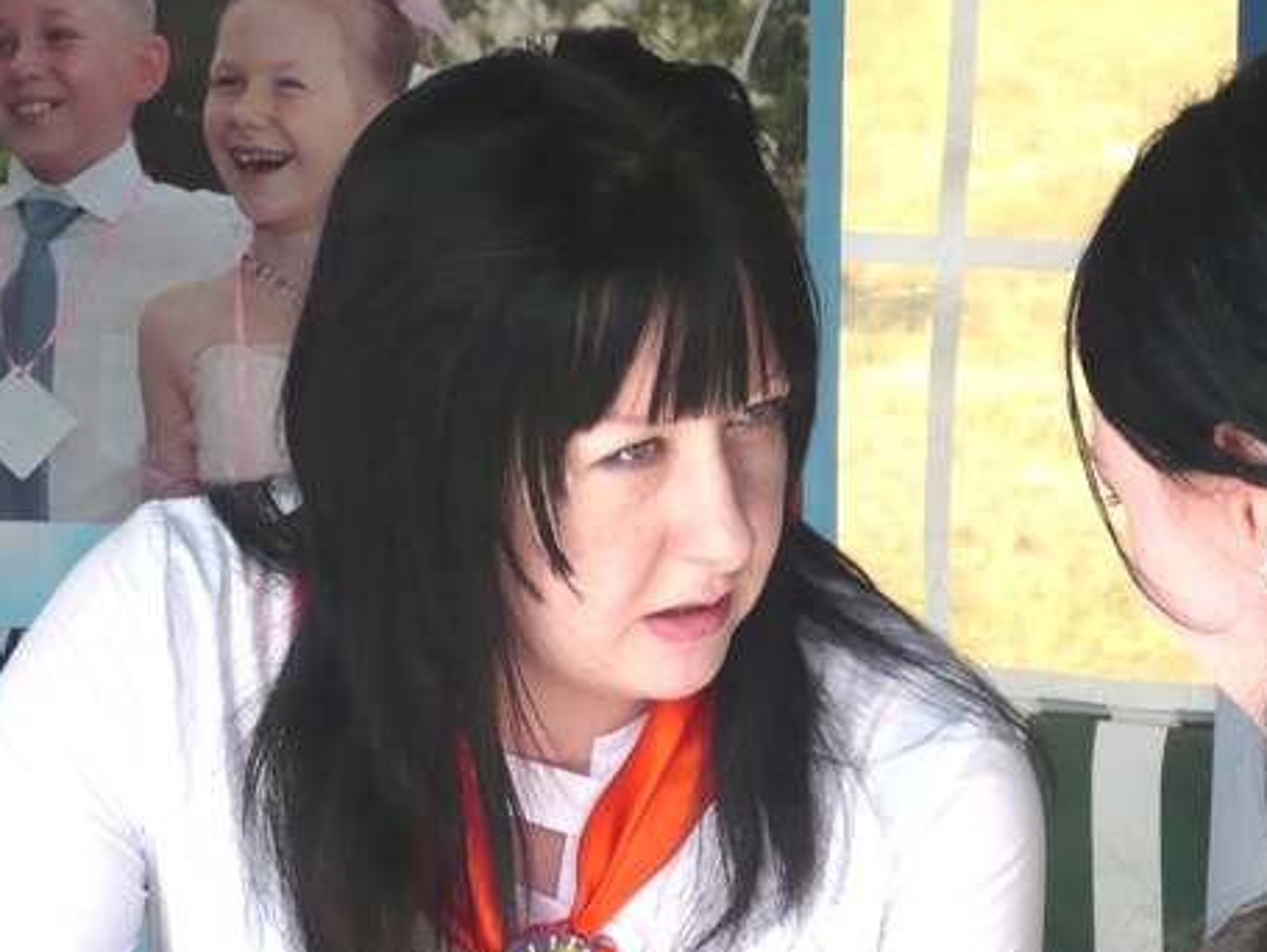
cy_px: 626
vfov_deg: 11.4
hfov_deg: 15.1
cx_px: 924
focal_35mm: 130
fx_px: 4762
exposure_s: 1/320
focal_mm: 12.2
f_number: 4.2
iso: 100
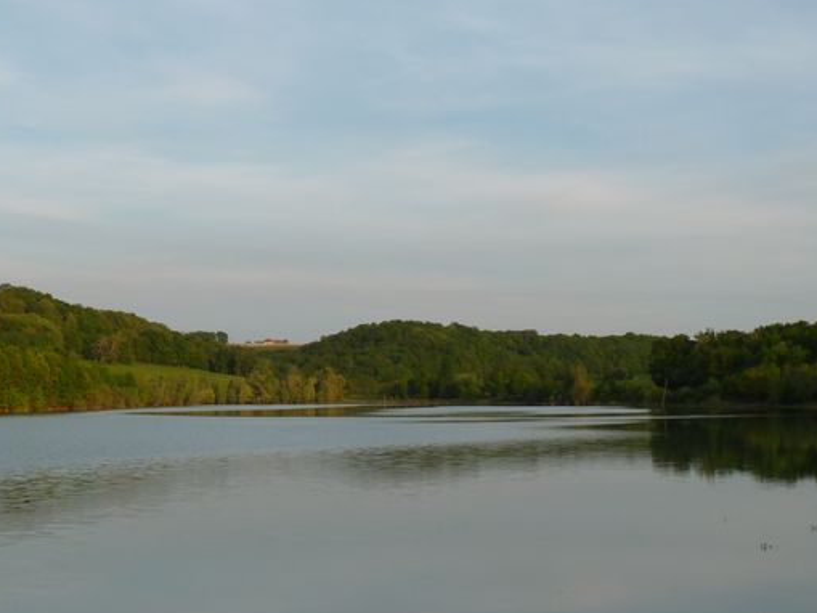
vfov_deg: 22.2
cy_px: 400
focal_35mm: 66
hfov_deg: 29.0
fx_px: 1558
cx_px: 215
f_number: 4
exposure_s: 1/250
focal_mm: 7.4
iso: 80
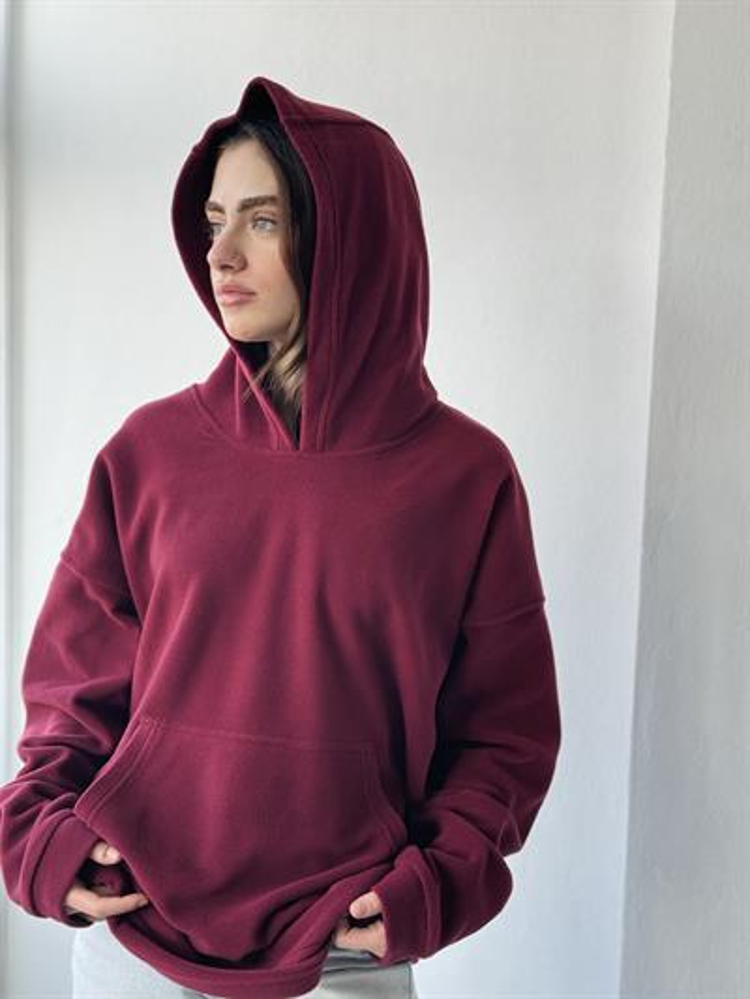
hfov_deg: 30.3
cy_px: 500
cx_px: 375
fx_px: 1386
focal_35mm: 48
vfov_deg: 39.6
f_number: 1.78
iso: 64
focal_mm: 6.76
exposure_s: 1/167
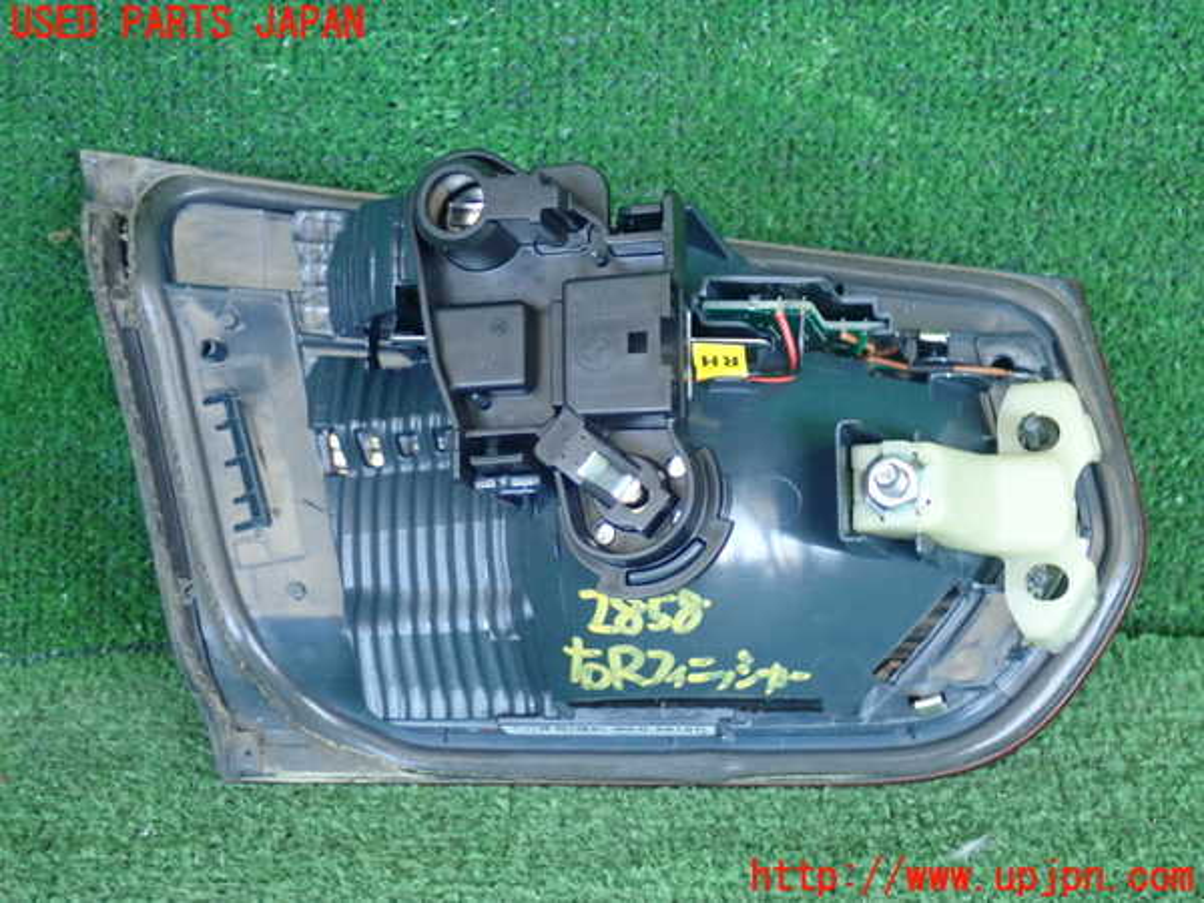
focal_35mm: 61
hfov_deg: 31.7
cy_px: 452
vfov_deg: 24.0
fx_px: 2122
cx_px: 602
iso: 1000
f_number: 3.6
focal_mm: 11.01
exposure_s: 1/60
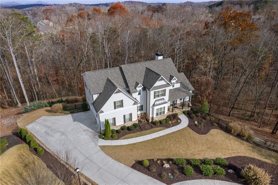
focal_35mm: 22
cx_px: 139
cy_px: 92
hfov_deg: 78.6
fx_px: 170
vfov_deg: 57.1
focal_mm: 8.38
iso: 100
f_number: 2.8
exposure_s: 1/400
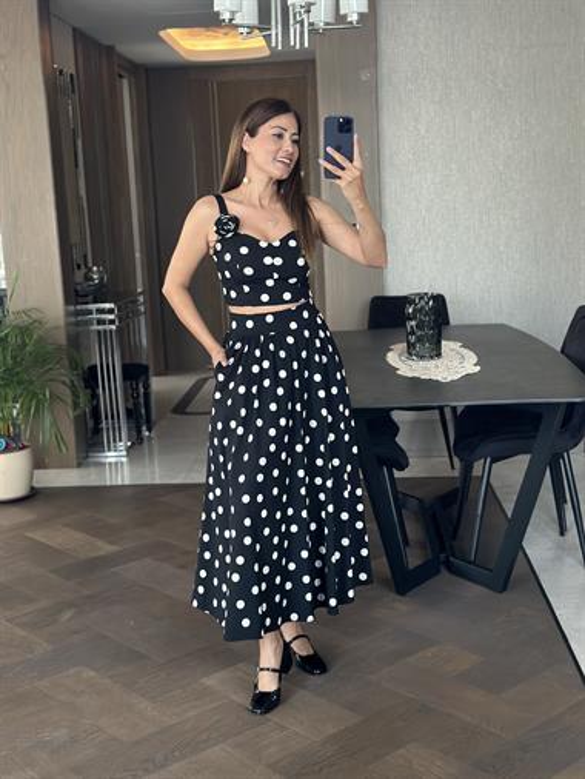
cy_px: 390
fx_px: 1081
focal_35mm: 48
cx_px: 292
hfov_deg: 30.3
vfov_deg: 39.6
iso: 320
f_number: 1.78
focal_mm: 6.86
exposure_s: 1/60
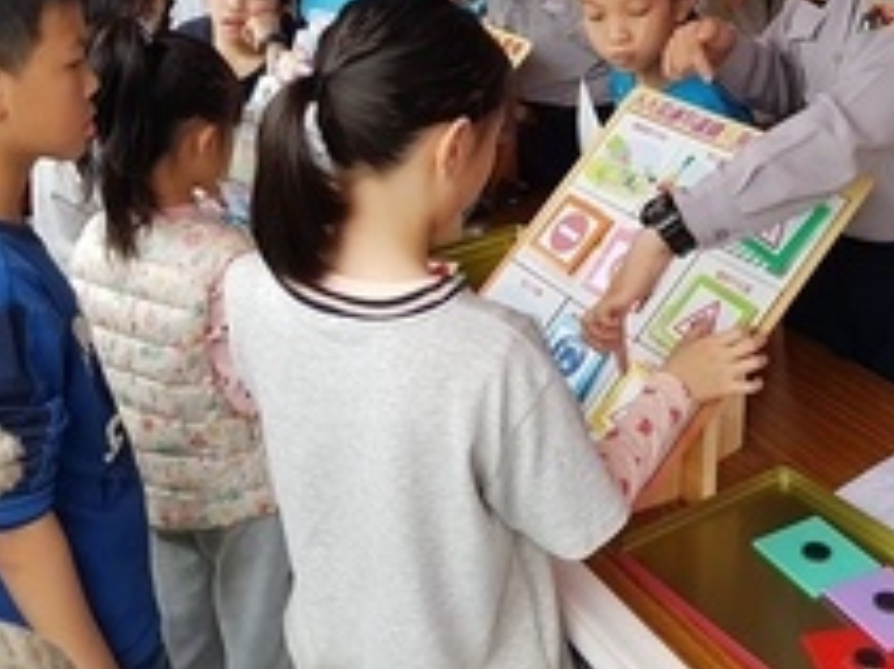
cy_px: 123
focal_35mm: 46
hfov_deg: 40.7
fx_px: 1187
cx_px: 595
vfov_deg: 30.6
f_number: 1.7
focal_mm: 4.2
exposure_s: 1/228
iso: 50
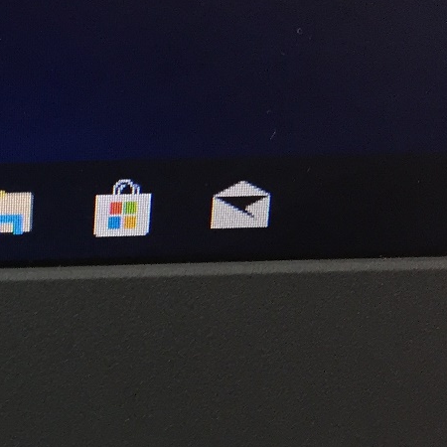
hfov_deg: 16.1
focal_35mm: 93
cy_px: 504
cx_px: -337
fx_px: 1359
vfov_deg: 18.0
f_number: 2.2
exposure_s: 1/33
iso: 100
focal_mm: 4.15
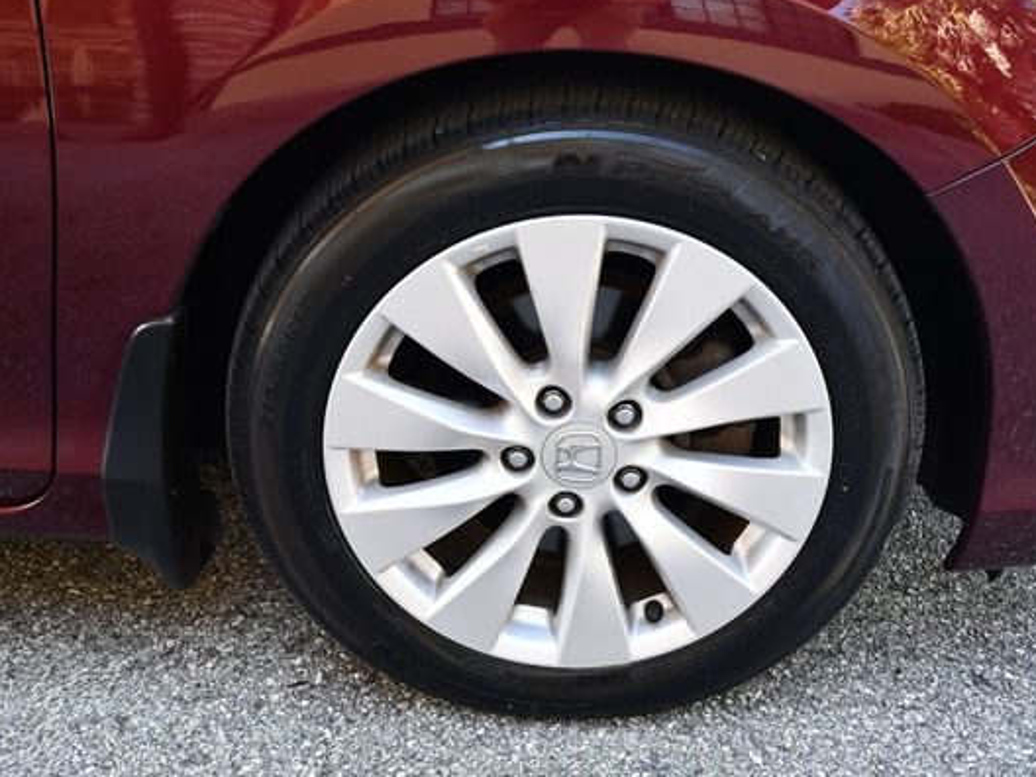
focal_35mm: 42
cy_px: 381
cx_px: 561
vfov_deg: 34.3
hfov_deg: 44.8
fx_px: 1257
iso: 450
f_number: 3.5
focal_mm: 18
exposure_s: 1/250
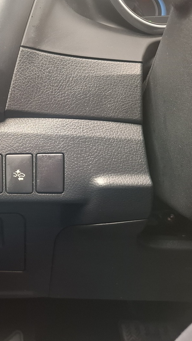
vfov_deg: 58.0
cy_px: 169
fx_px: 308
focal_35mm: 34
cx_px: -17
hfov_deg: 31.0
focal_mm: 5.54
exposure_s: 1/33
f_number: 1.8
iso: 400
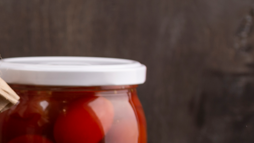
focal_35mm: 394
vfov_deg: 3.1
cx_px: -177
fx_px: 2654
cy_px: 69
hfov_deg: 5.4
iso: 100
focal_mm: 105
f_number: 9
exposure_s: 1/125
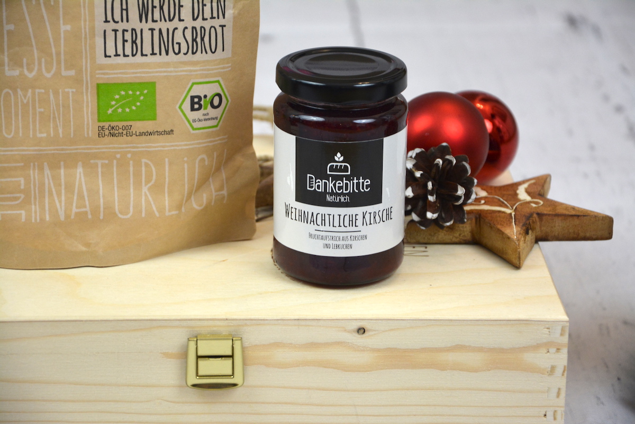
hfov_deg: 14.9
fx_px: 2435
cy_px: 212
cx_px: 318
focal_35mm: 138
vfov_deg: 9.9
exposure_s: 1/40
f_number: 5.6
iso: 800
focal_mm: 92
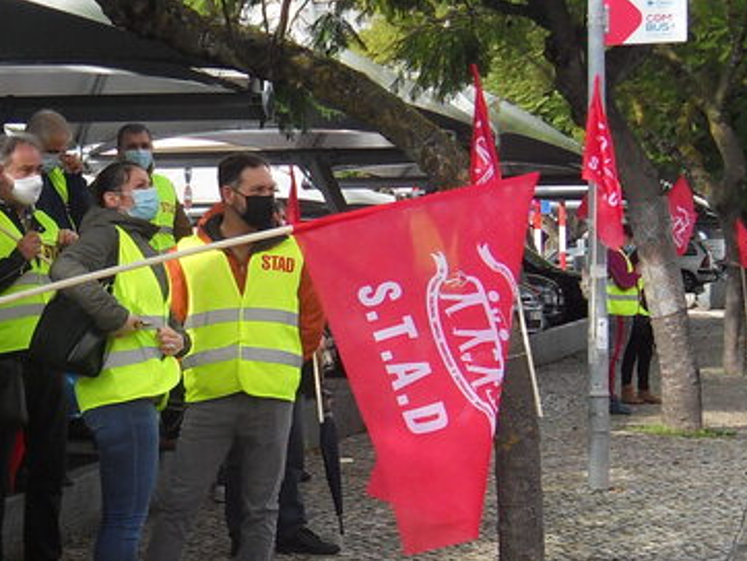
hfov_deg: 19.6
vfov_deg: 14.9
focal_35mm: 99
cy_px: 460
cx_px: 149
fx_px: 2138
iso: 80
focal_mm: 6.3
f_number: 3.5
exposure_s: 1/350
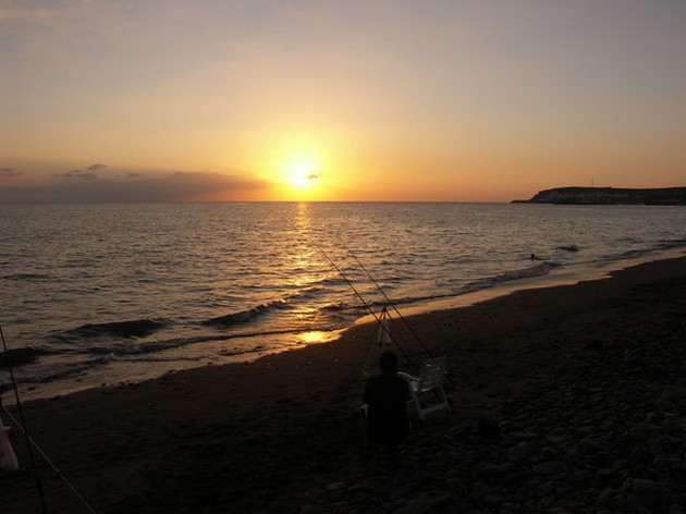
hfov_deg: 61.7
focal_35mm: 29
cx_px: 343
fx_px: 574
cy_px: 257
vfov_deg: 48.2
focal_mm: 7.5
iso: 50
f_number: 5.6
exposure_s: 1/200
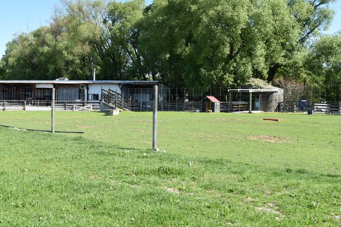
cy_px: 118
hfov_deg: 44.0
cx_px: 118
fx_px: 417
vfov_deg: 30.5
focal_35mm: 44
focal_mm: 22
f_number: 9
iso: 200
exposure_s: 1/320
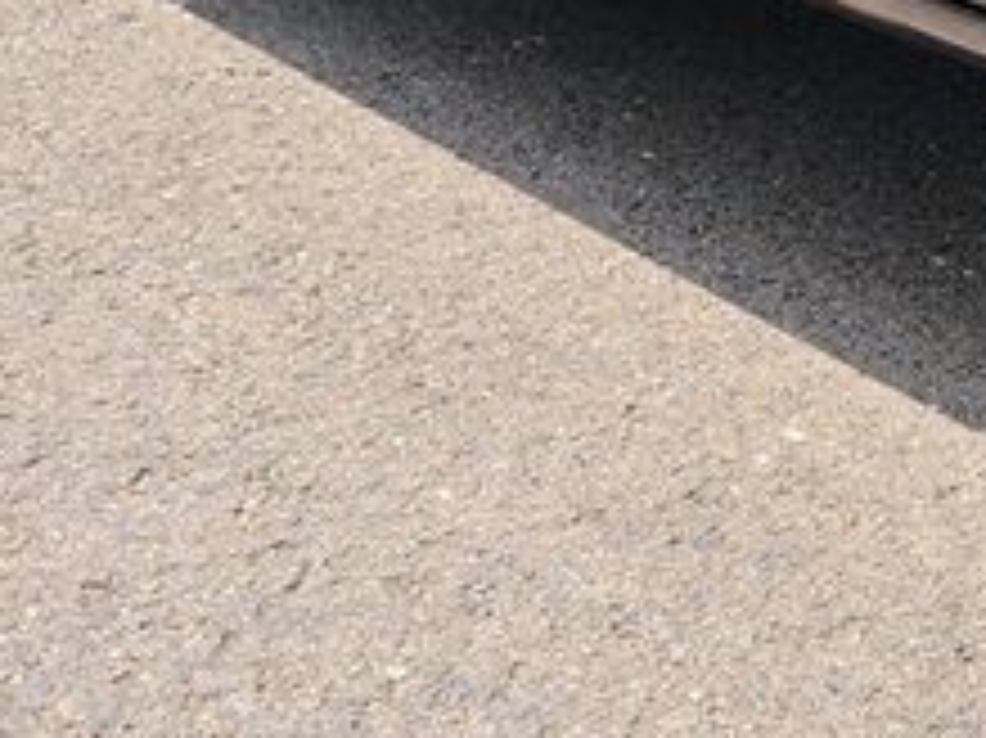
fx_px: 2164
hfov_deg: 24.5
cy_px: -40
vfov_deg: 18.7
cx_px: 981
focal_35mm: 76
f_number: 1.8
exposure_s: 1/592
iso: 40
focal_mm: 5.4
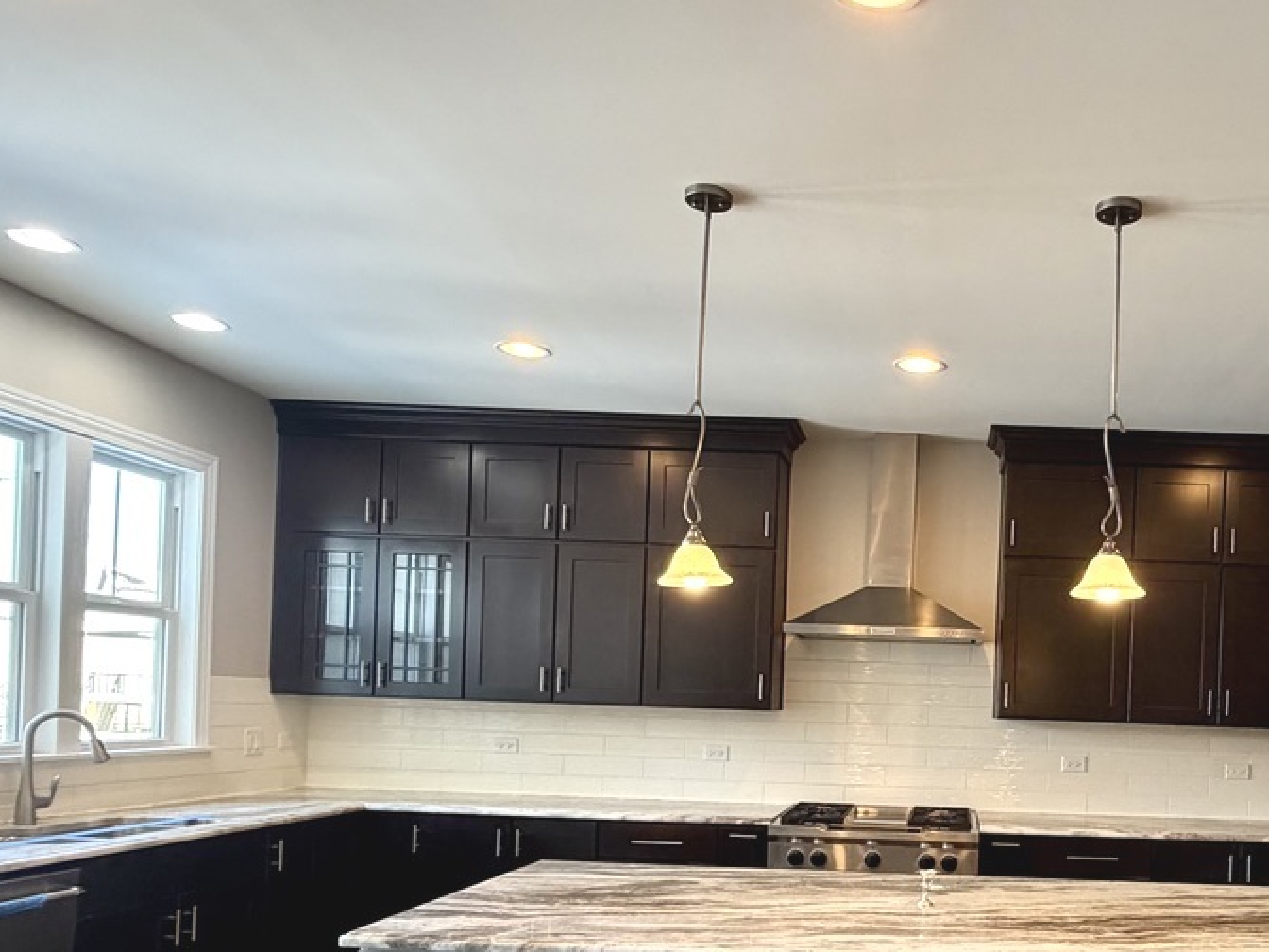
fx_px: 1100
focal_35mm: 30
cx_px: 954
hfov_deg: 56.9
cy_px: 703
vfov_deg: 45.3
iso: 320
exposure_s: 1/120
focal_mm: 2.22
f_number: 2.2
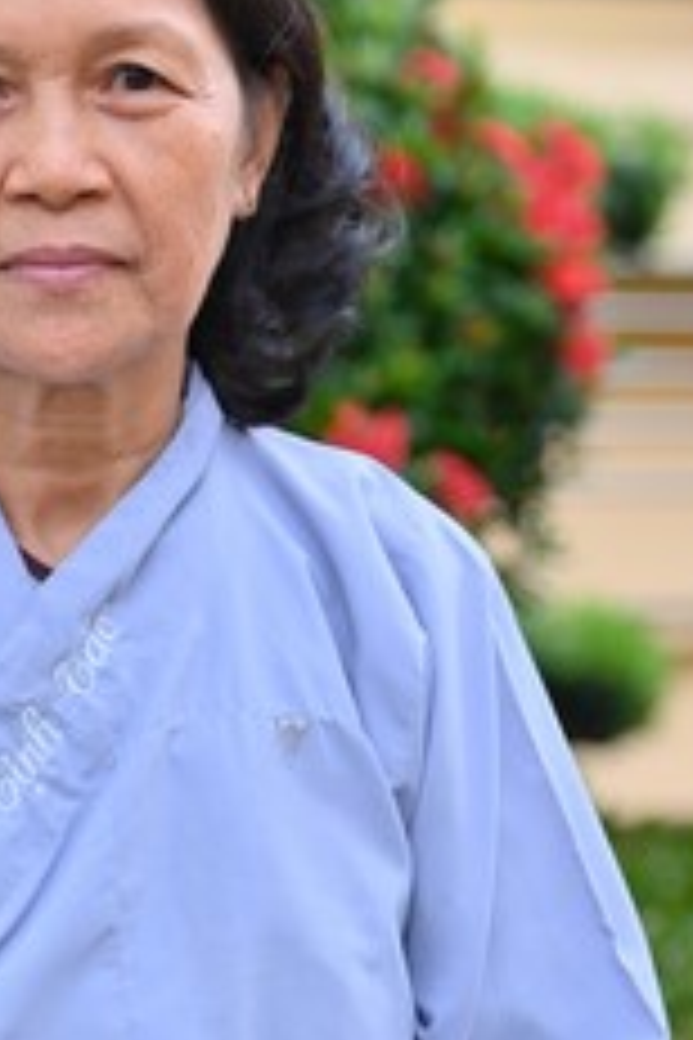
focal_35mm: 309
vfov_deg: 6.7
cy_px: 792
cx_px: 79
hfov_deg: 4.4
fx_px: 8922
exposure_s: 1/160
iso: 125
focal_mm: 110
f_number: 4
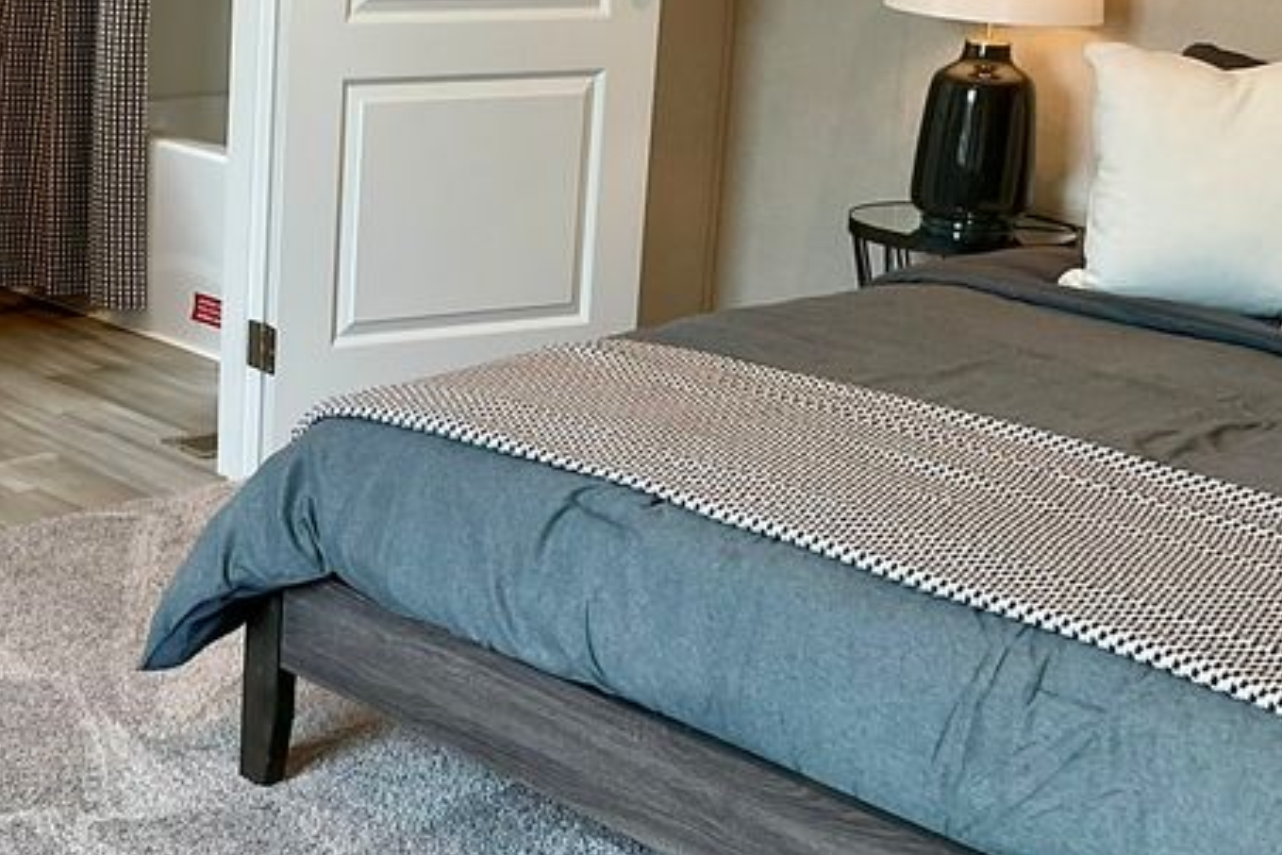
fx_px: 2350
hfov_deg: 30.0
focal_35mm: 66
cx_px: 311
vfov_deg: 20.5
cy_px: 260
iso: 40
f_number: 1.8
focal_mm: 3
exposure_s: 1/60
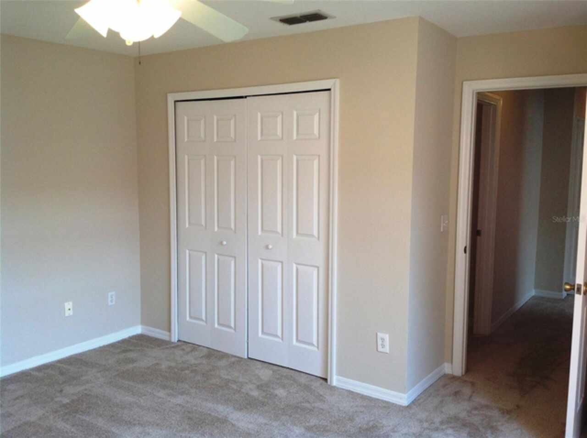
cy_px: 219
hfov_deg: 52.7
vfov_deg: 40.6
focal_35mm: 35
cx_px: 294
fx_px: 593
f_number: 2.4
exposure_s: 1/60
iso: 50
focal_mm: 4.28
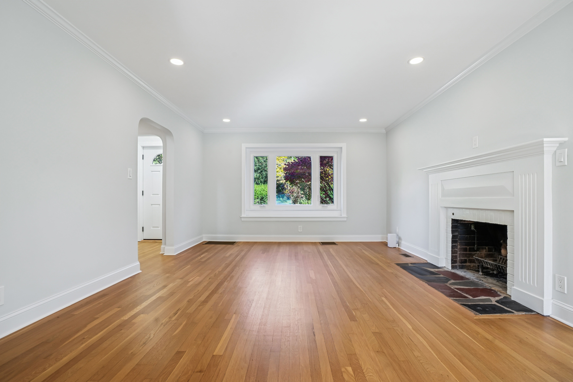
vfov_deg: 73.7
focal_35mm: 16
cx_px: 286
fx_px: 255
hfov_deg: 96.7
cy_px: 191
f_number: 9
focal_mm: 16
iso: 640
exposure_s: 1/50
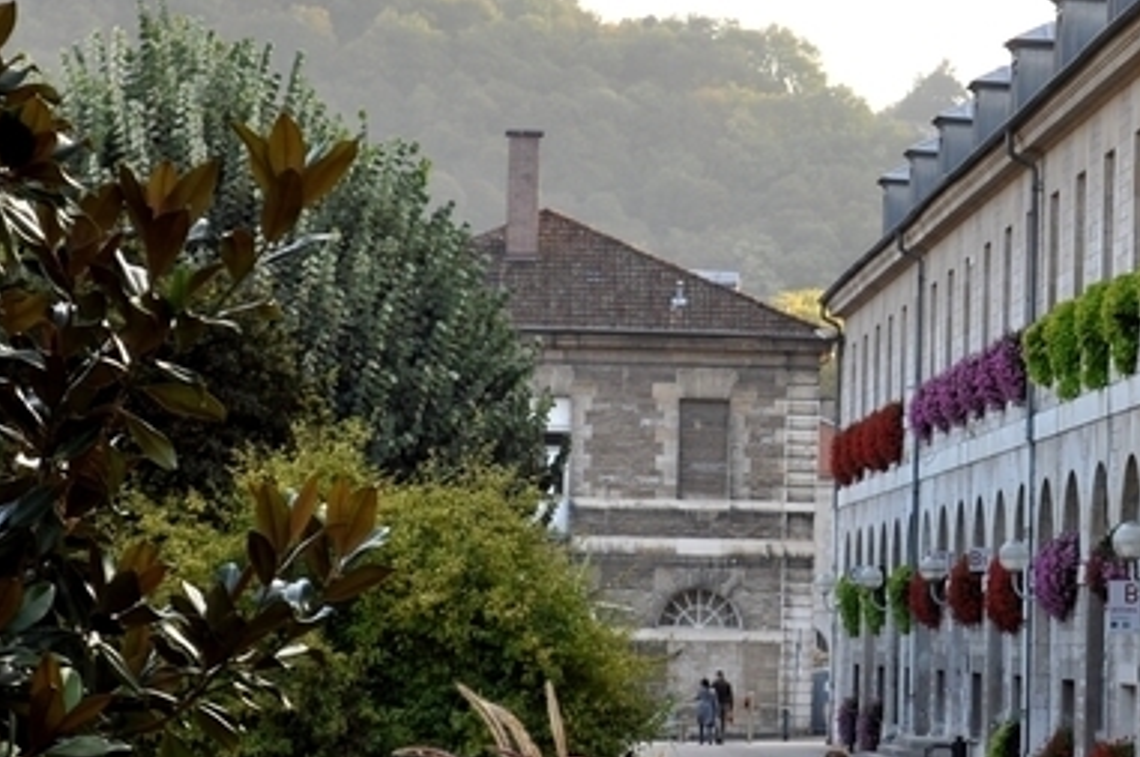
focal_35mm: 181
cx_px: 1101
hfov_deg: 11.3
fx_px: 5735
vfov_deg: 7.5
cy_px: 272
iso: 200
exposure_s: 1/125
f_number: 5.6
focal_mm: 45
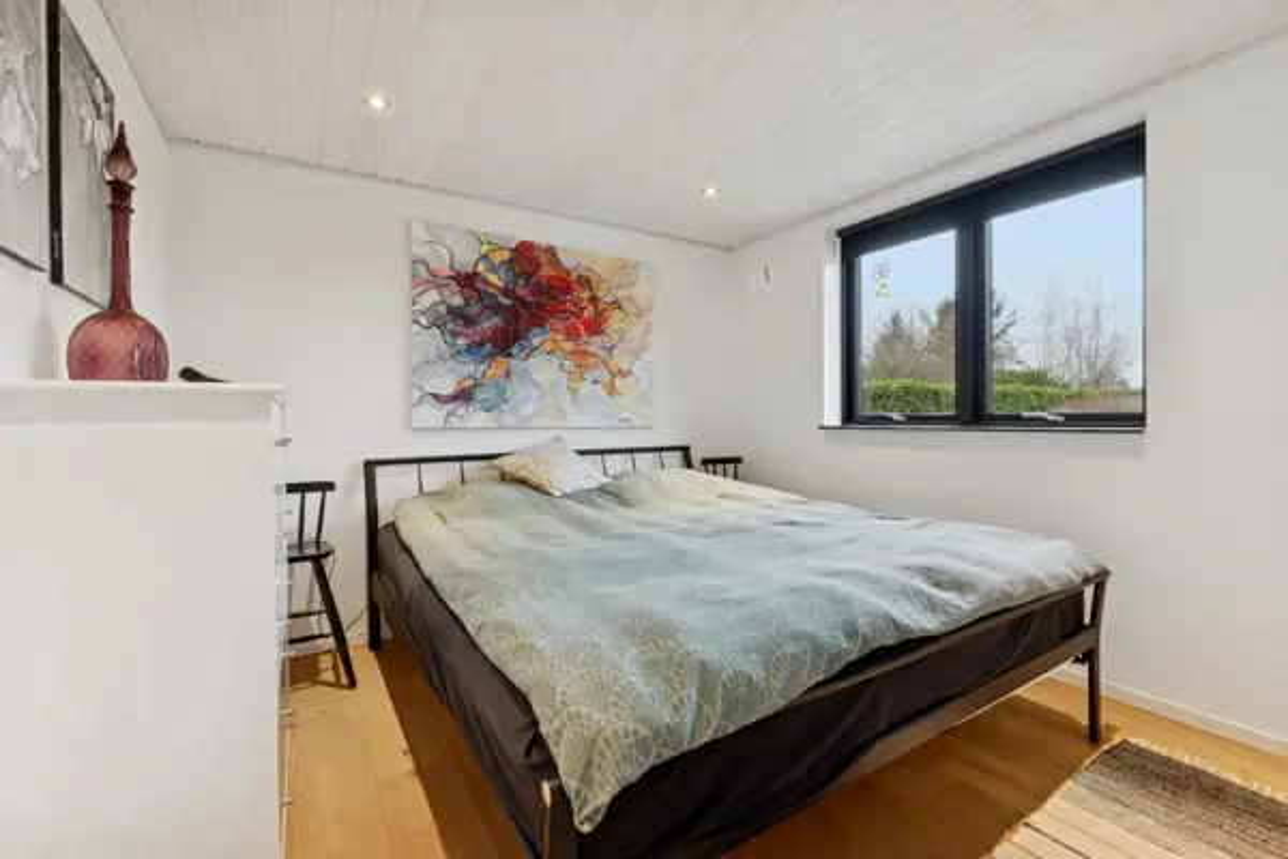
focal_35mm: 15
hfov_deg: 100.4
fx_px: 537
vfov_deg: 77.3
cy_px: 430
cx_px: 644
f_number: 8
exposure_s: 1/2.5
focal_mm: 10
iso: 200
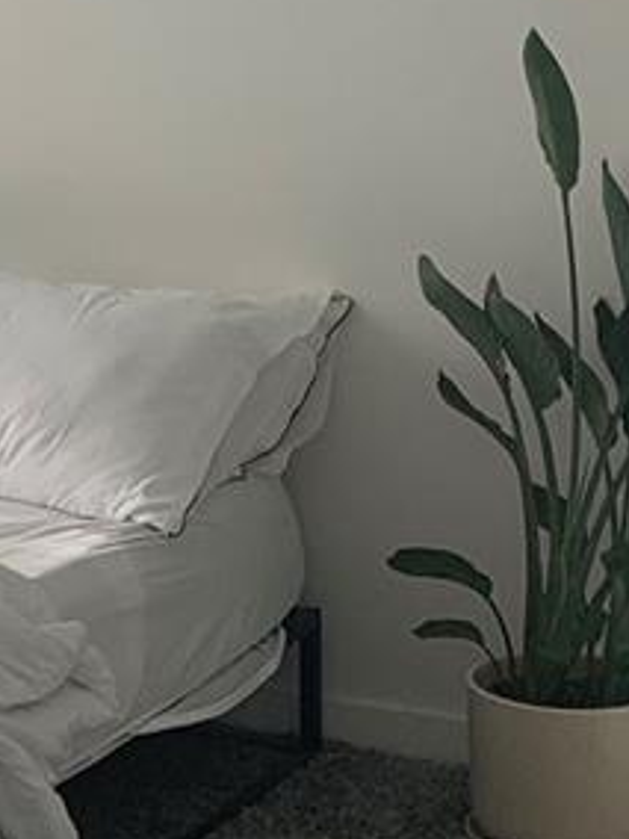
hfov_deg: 12.1
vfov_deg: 17.9
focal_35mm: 110
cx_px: -588
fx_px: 2665
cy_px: 357
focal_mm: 4.25
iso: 25
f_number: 1.8
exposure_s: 1/815
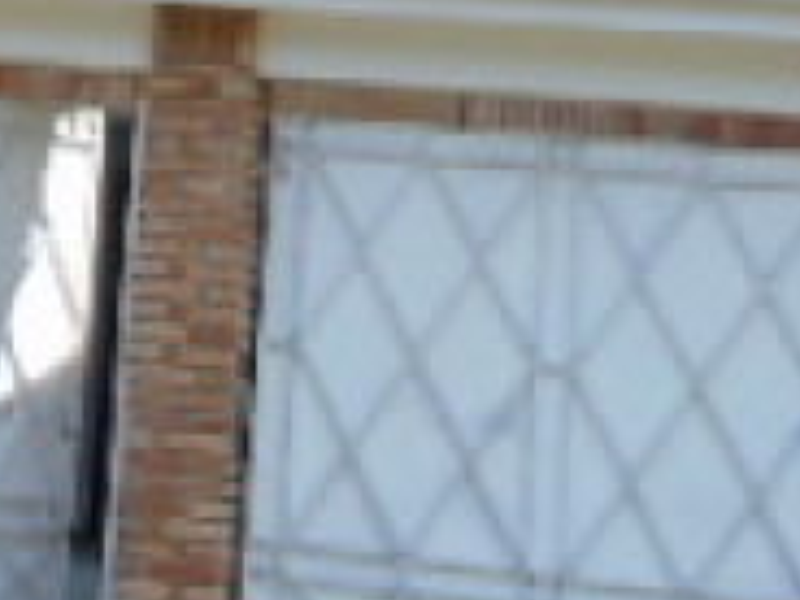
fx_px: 3212
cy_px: -387
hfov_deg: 13.2
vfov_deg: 10.2
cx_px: -509
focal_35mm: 139
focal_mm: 4.4
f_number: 3.4
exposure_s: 1/200
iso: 80
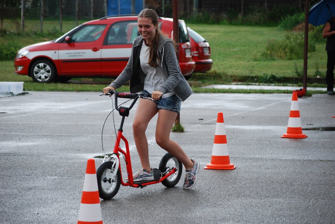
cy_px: 112
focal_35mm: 158
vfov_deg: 8.7
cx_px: 168
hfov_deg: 13.0
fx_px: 1468
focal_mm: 105
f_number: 4.8
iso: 200
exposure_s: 1/320
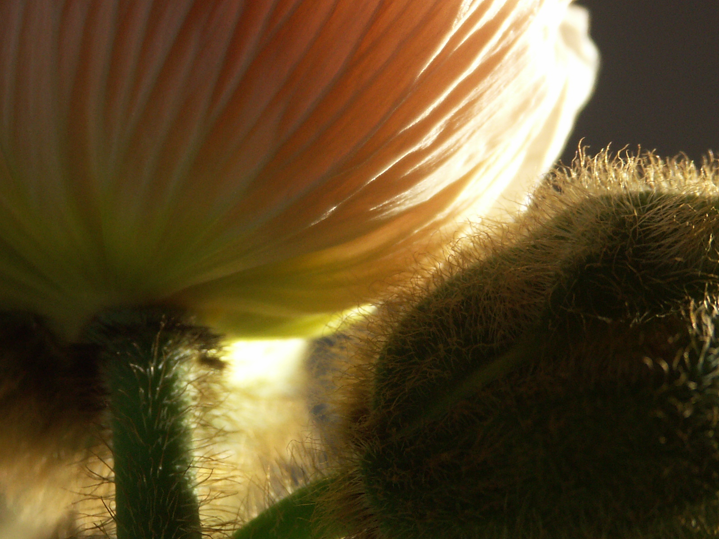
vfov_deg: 4.7
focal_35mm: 317
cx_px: 439
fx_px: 6584
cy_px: 260
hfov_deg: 6.2
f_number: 3.5
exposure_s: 1/125
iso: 100
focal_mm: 50.69
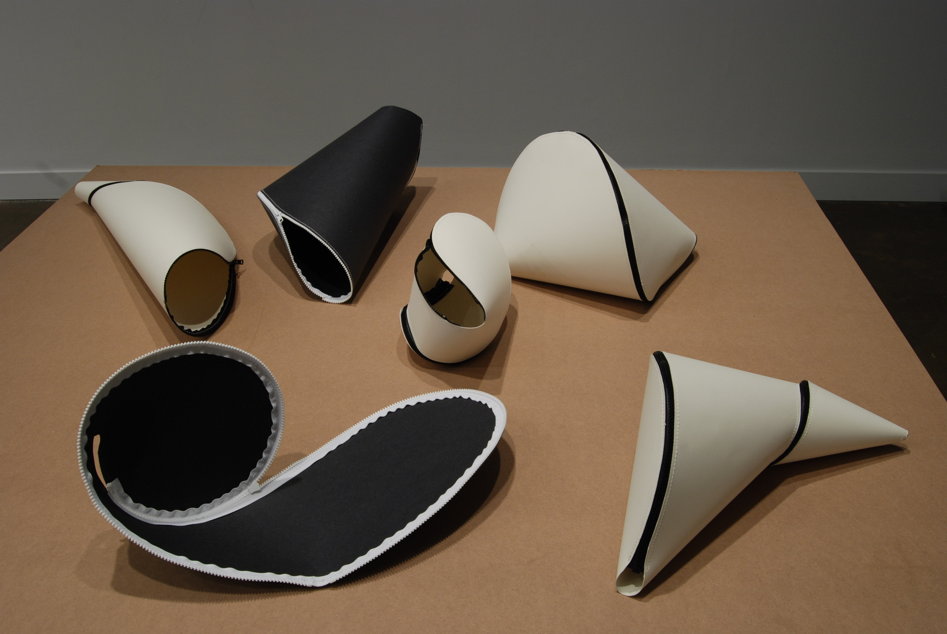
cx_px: 474
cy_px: 317
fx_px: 869
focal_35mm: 33
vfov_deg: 40.1
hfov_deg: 57.2
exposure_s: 1/3
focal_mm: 22
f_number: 11
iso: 250
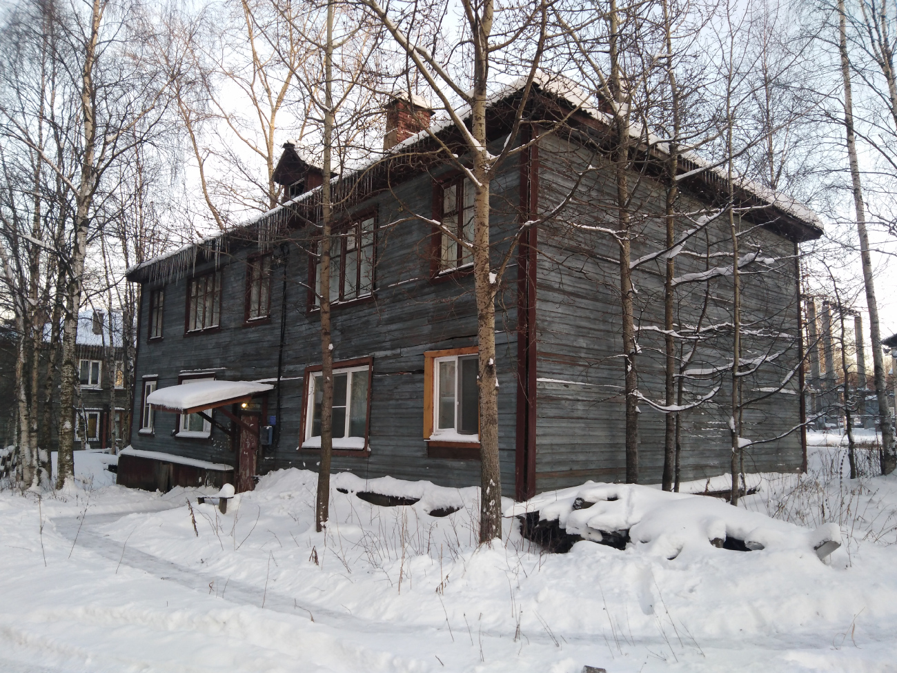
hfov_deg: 67.3
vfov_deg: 53.1
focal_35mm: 26
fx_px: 674
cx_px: 448
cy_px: 336
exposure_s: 1/100
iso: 153
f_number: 2.2
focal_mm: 3.46
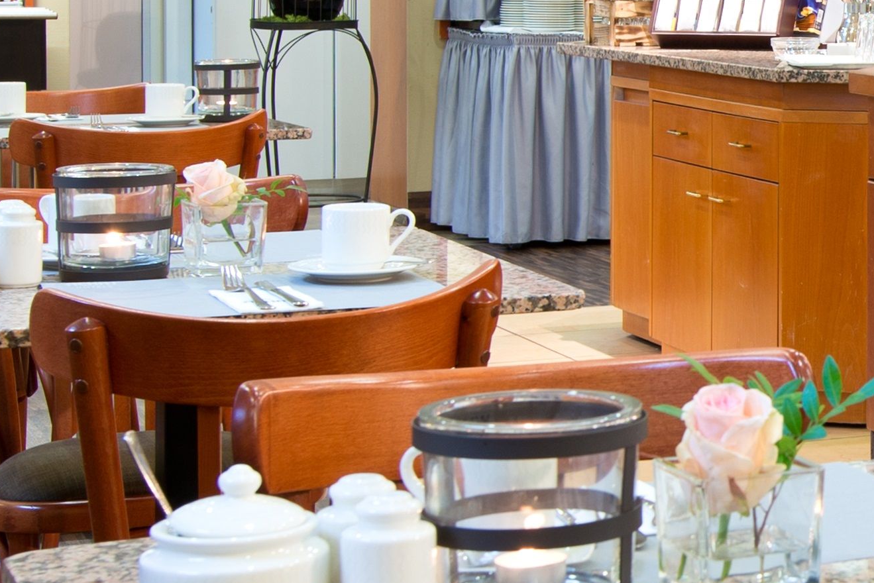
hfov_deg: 18.1
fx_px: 2574
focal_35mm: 106
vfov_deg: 12.9
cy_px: 375
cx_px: 1095
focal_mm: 19
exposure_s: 1
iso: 100
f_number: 8
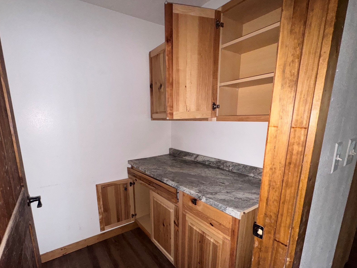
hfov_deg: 90.4
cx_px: 152
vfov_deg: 74.3
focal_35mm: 17
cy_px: 153
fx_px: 175
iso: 160
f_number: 2.2
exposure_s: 1/30
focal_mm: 2.22
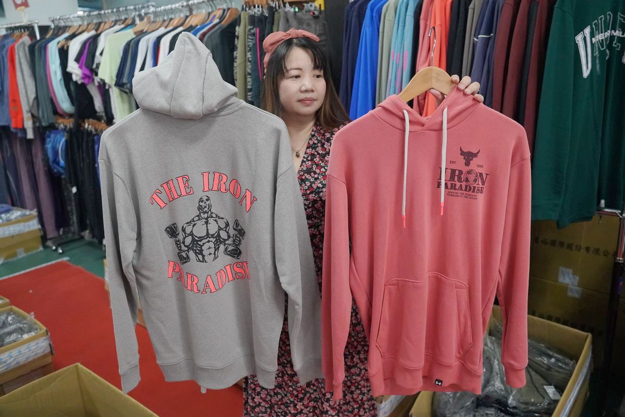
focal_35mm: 29
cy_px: 208
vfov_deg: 45.0
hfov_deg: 63.7
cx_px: 312
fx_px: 503
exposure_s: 1/160
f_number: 4
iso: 6400
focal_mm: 29
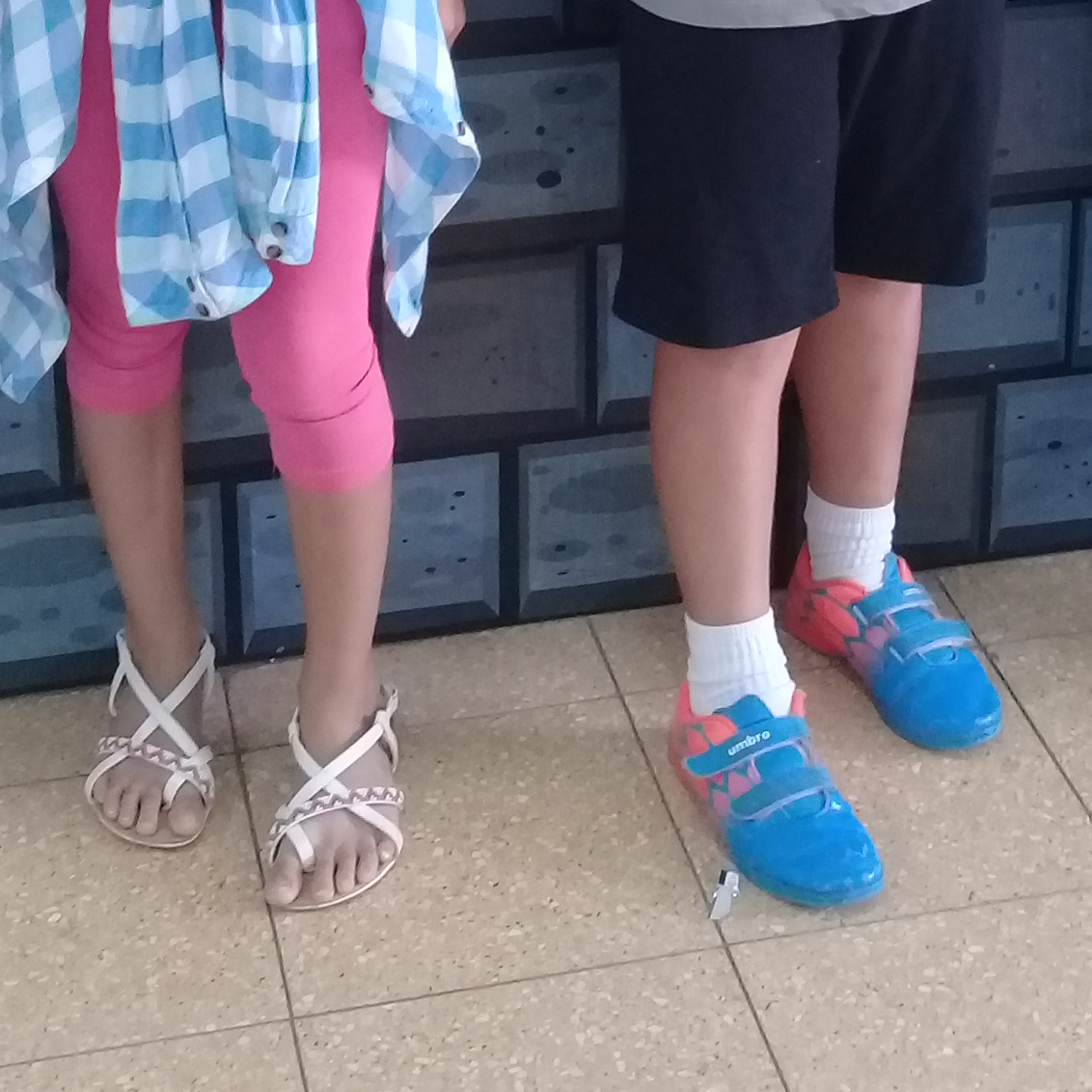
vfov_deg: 20.9
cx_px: 557
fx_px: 2820
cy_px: -101
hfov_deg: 21.9
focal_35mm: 79
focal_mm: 3.3
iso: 160
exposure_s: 1/33
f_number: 2.2
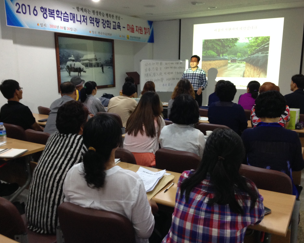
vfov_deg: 42.2
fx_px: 315
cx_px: 148
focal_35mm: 35
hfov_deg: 51.5
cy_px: 121
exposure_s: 1/20
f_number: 2.4
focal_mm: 4.12
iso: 160
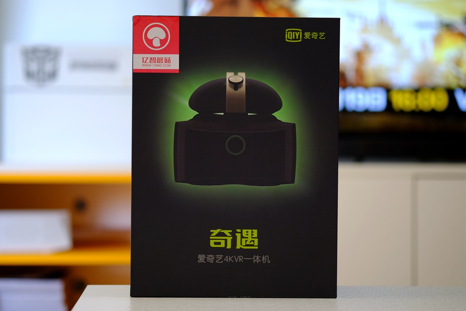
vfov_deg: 15.2
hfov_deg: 22.6
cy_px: 156
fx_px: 1165
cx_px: 233
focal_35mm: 90
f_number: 2.4
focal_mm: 60
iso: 640
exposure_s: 1/180
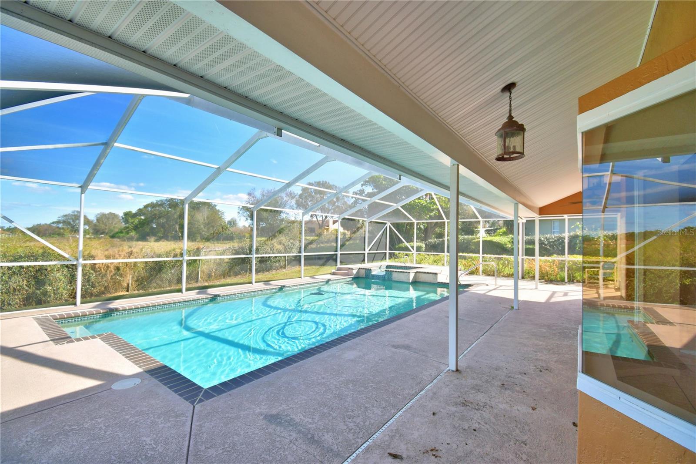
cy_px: 232
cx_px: 348
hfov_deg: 100.4
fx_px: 290
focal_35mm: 15
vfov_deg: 77.3
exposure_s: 1/320
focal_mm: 10
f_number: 4.5
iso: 200
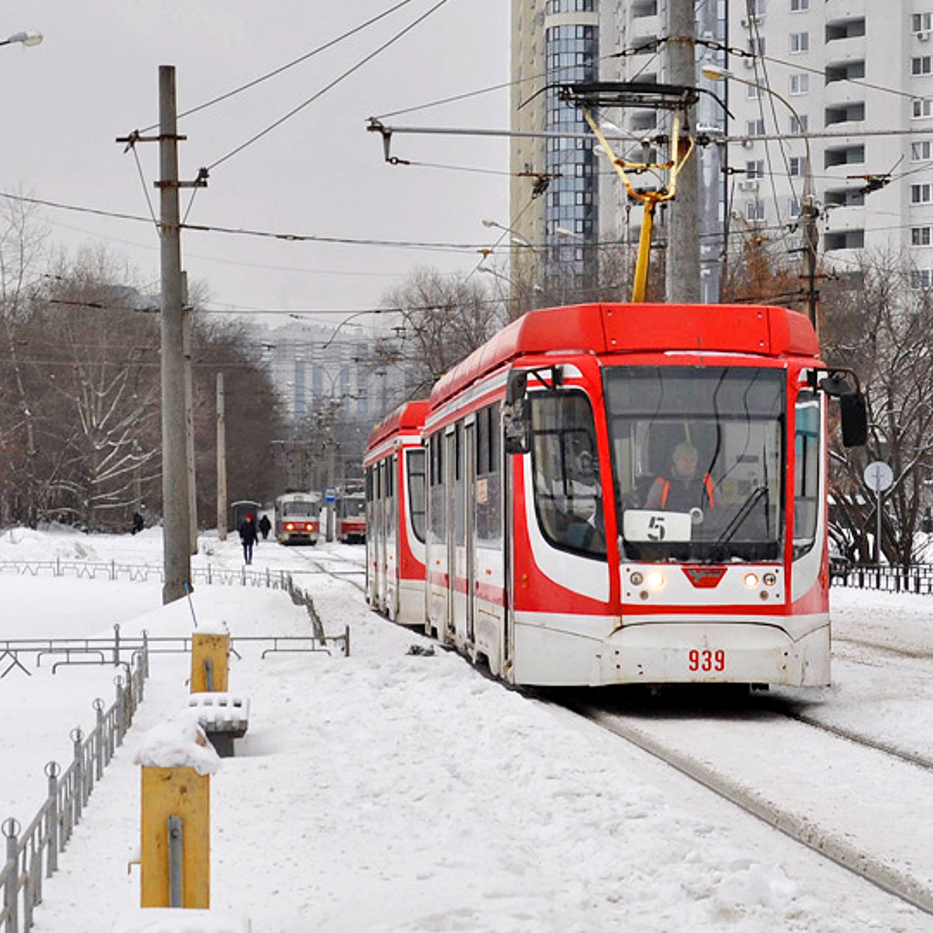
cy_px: 120
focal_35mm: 99
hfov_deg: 17.5
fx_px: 3019
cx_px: 648
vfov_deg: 17.3
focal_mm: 28
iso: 200
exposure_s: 1/320
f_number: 6.3
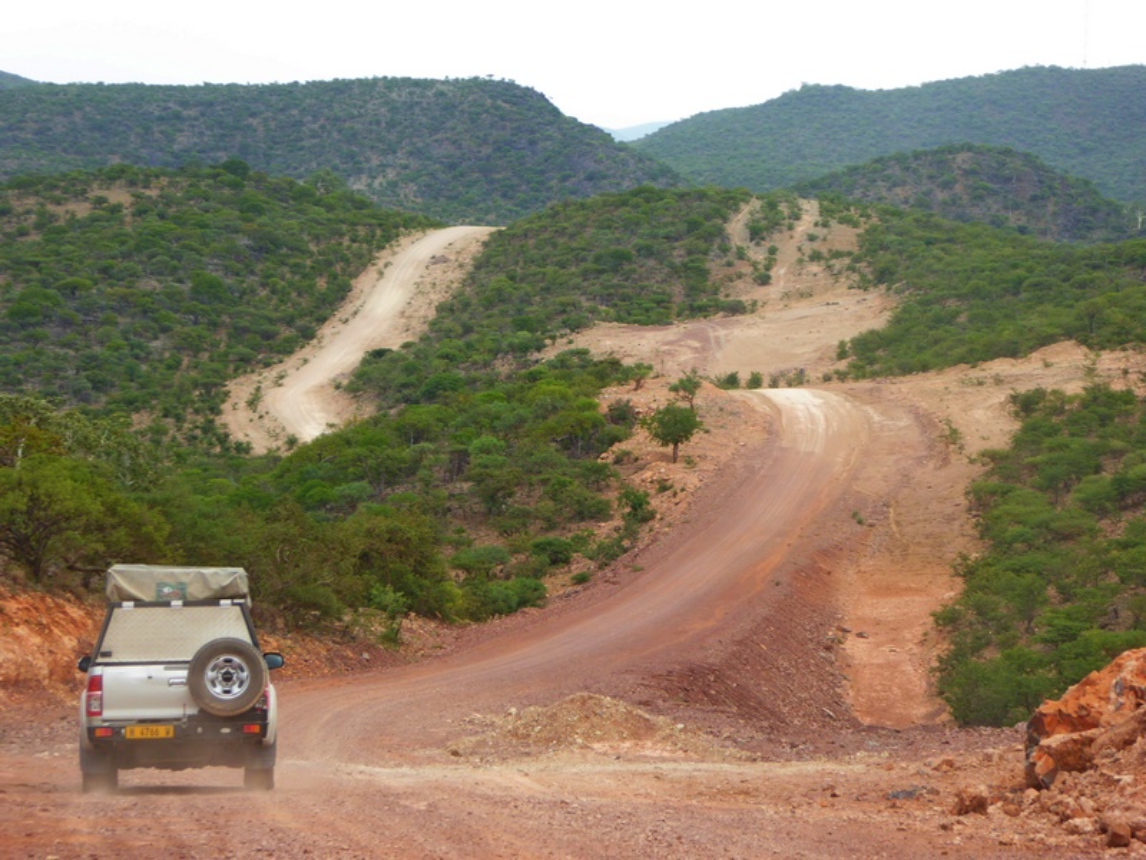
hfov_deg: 17.1
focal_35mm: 115
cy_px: 430
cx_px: 573
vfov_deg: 12.9
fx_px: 3807
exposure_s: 1/160
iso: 100
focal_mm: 20.6
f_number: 5.1
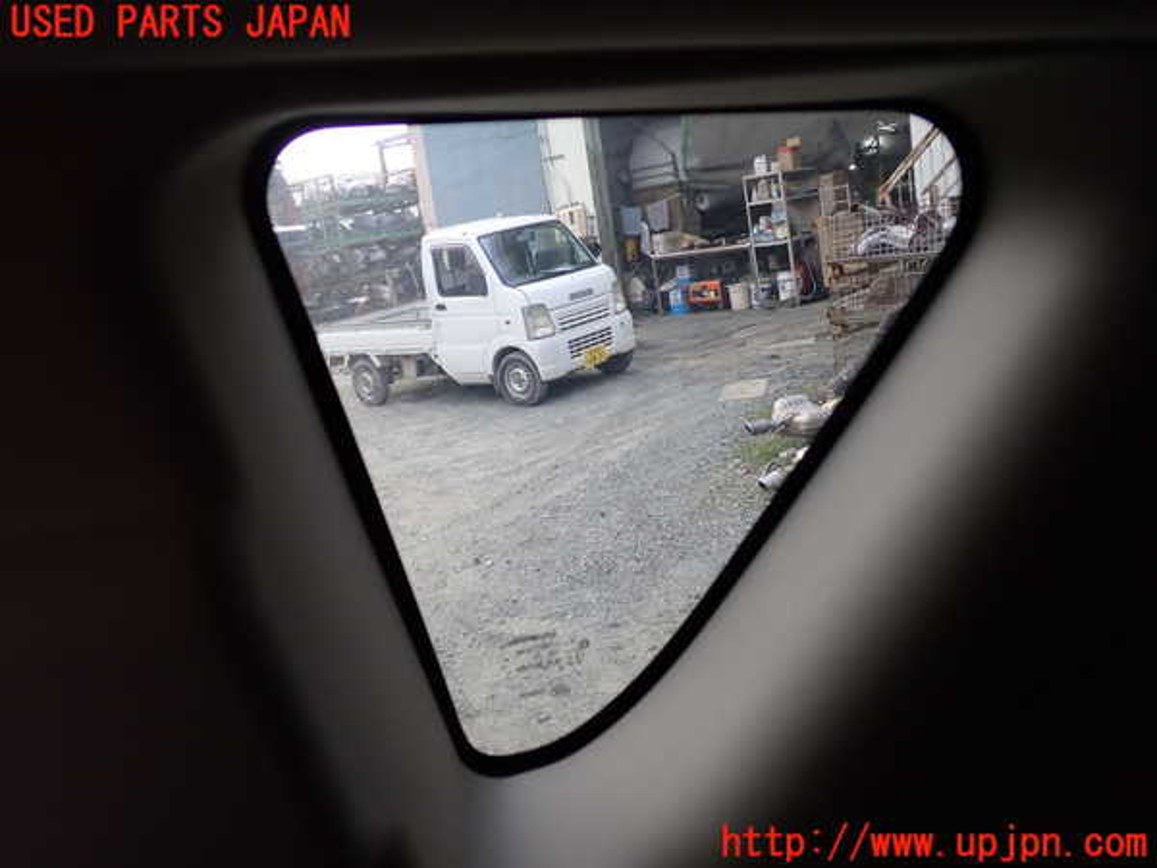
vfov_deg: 46.8
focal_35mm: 30
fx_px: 1003
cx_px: 578
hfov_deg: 60.0
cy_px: 434
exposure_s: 1/100
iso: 200
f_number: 2.3
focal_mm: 5.4
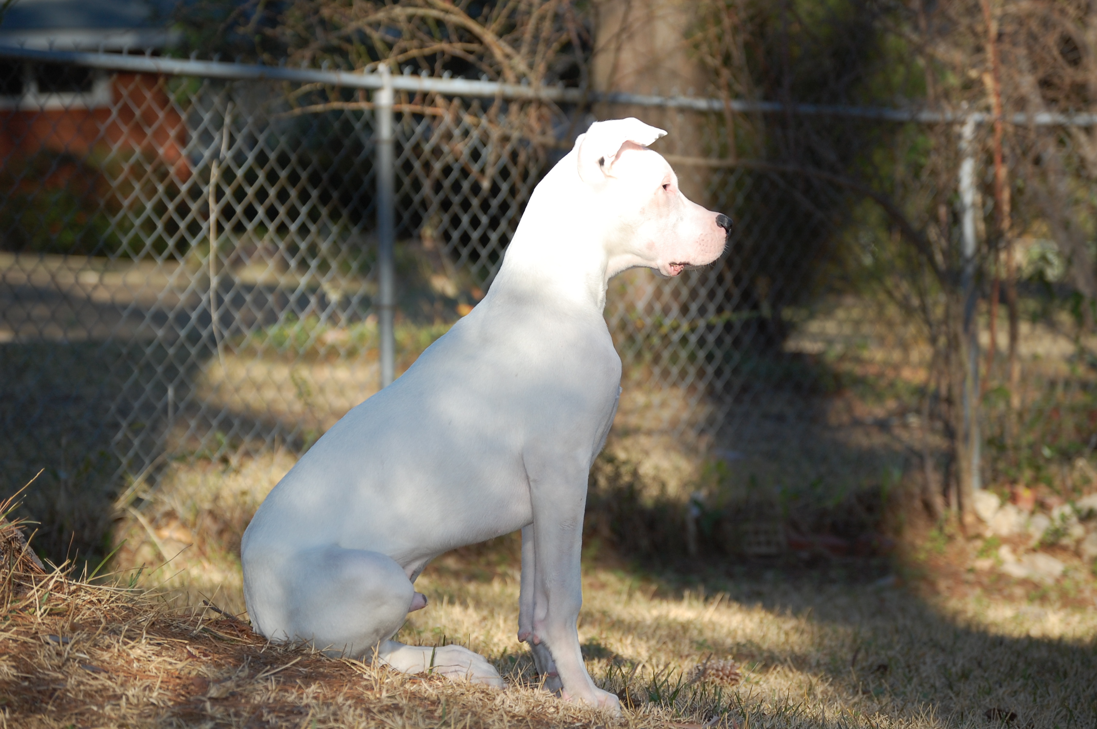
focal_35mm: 150
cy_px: 364
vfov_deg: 9.1
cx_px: 548
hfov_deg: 13.7
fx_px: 4567
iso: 220
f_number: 5.6
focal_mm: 100
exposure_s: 1/500
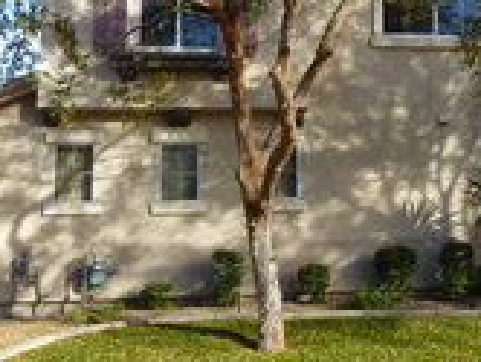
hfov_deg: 36.8
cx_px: 388
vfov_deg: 29.0
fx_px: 696
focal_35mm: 50
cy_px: 125
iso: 100
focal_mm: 4.3
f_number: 4
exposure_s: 1/200
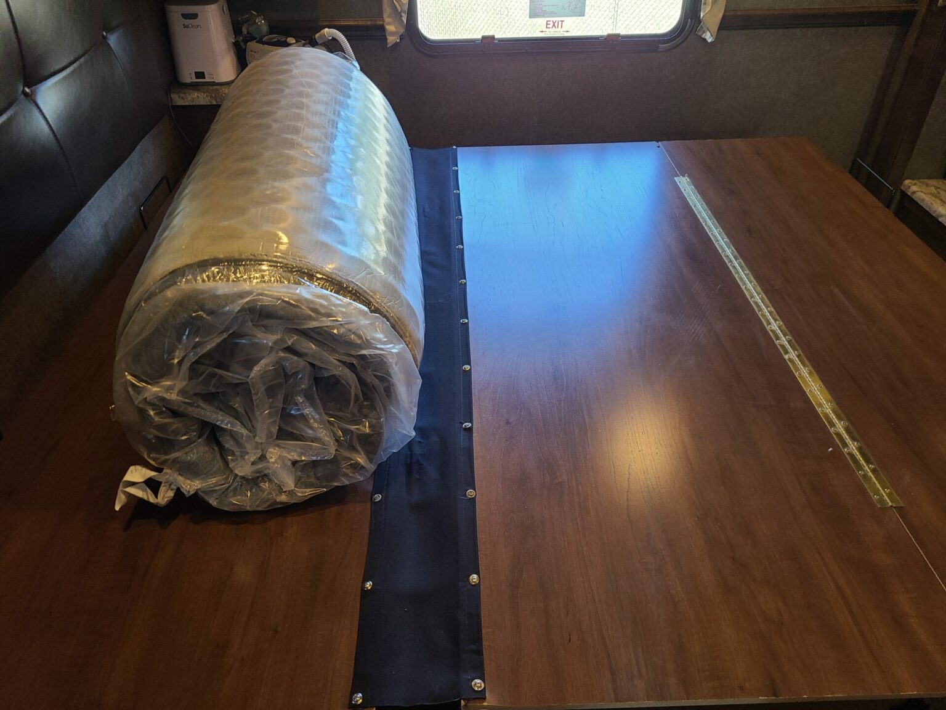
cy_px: 355
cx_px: 473
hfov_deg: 67.3
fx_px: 711
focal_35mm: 26
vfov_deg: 53.1
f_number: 1.8
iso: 200
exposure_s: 1/59
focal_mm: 5.4
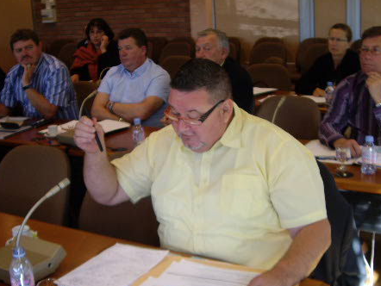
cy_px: 154
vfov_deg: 26.6
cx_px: 171
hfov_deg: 34.9
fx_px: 606
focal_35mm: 55
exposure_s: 1/50
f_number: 2.7
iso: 100
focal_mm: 6.2
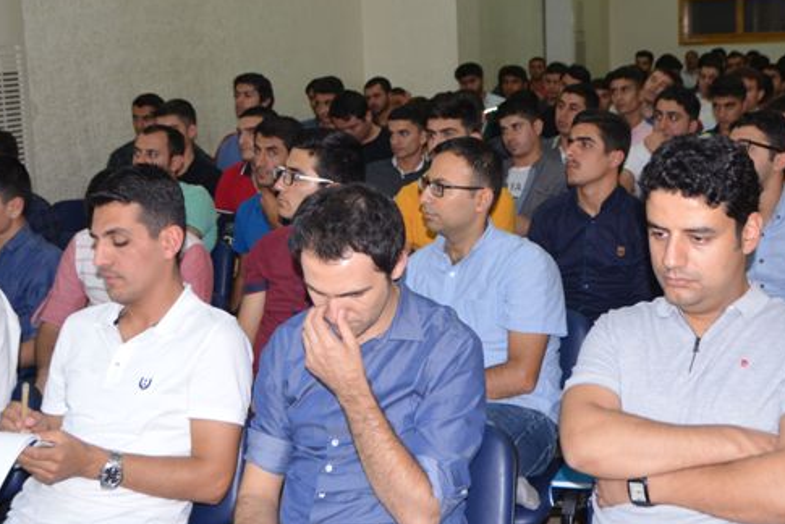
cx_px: 406
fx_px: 1346
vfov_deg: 21.9
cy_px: 169
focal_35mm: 62
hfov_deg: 32.5
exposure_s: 1/60
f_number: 4
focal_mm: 29
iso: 800
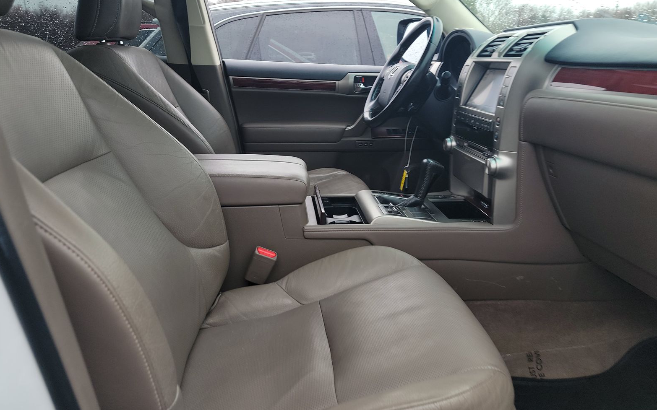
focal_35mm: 26
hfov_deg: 70.4
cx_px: 325
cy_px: 188
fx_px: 465
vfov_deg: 47.5
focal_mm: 6.7
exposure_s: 1/59
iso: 58
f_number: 1.8
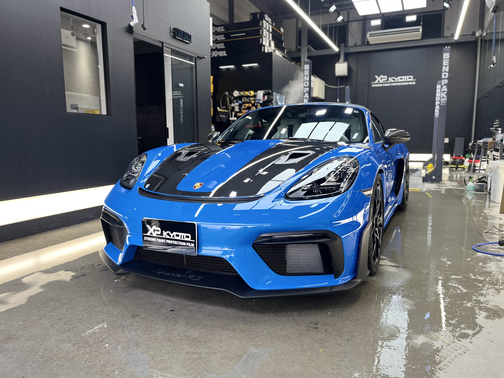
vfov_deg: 53.1
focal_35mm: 26
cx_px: 252
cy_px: 189
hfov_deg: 67.3
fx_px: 379
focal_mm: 5.1
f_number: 1.6
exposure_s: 1/120
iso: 64
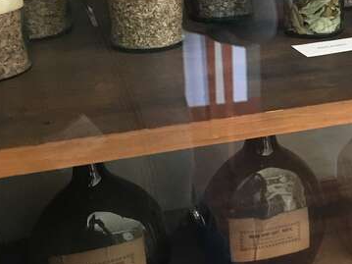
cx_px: 354
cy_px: 81
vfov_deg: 23.5
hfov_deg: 29.1
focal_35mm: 62
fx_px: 630
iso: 320
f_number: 2.2
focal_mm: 4.15
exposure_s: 1/15
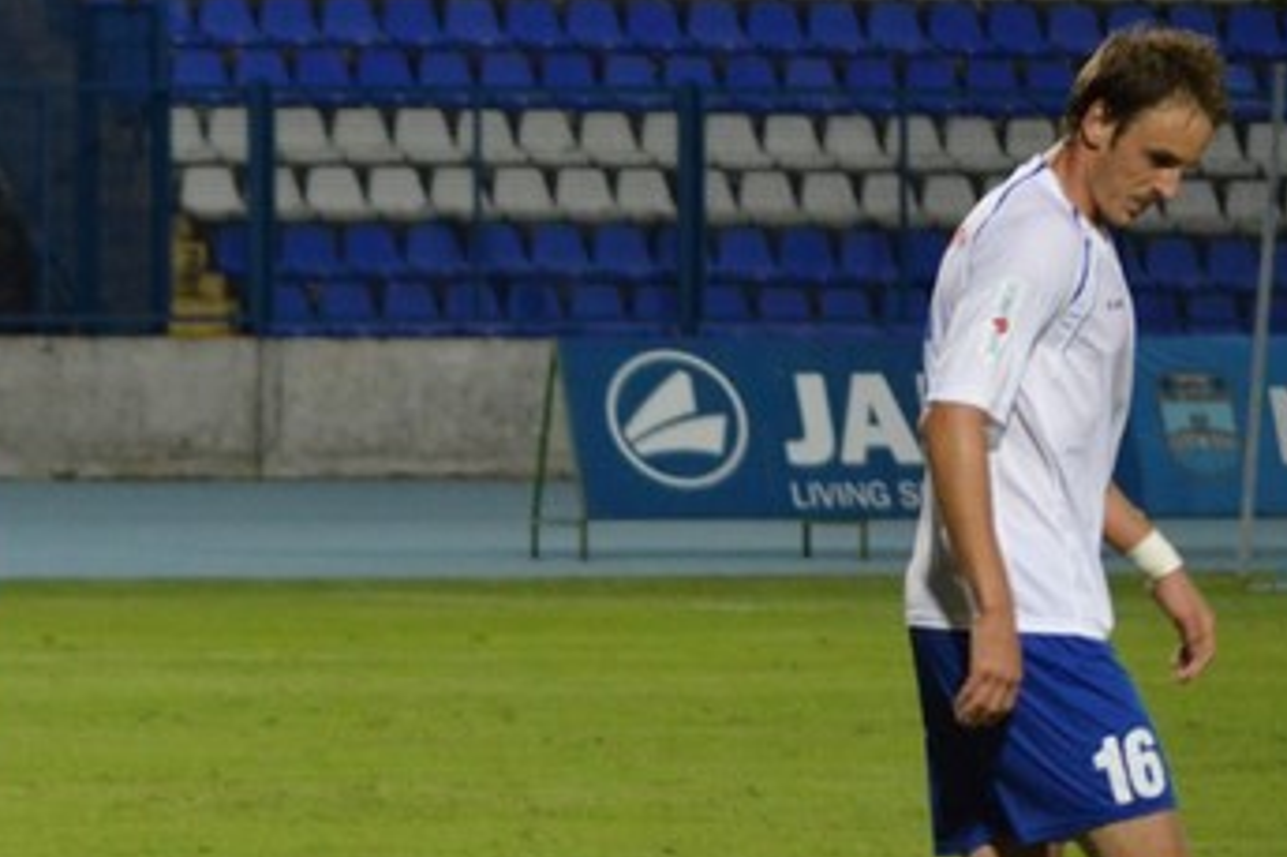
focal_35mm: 490
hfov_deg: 4.2
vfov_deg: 2.8
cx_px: -333
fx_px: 17519
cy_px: 539
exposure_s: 1/200
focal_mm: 125
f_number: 5
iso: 1600
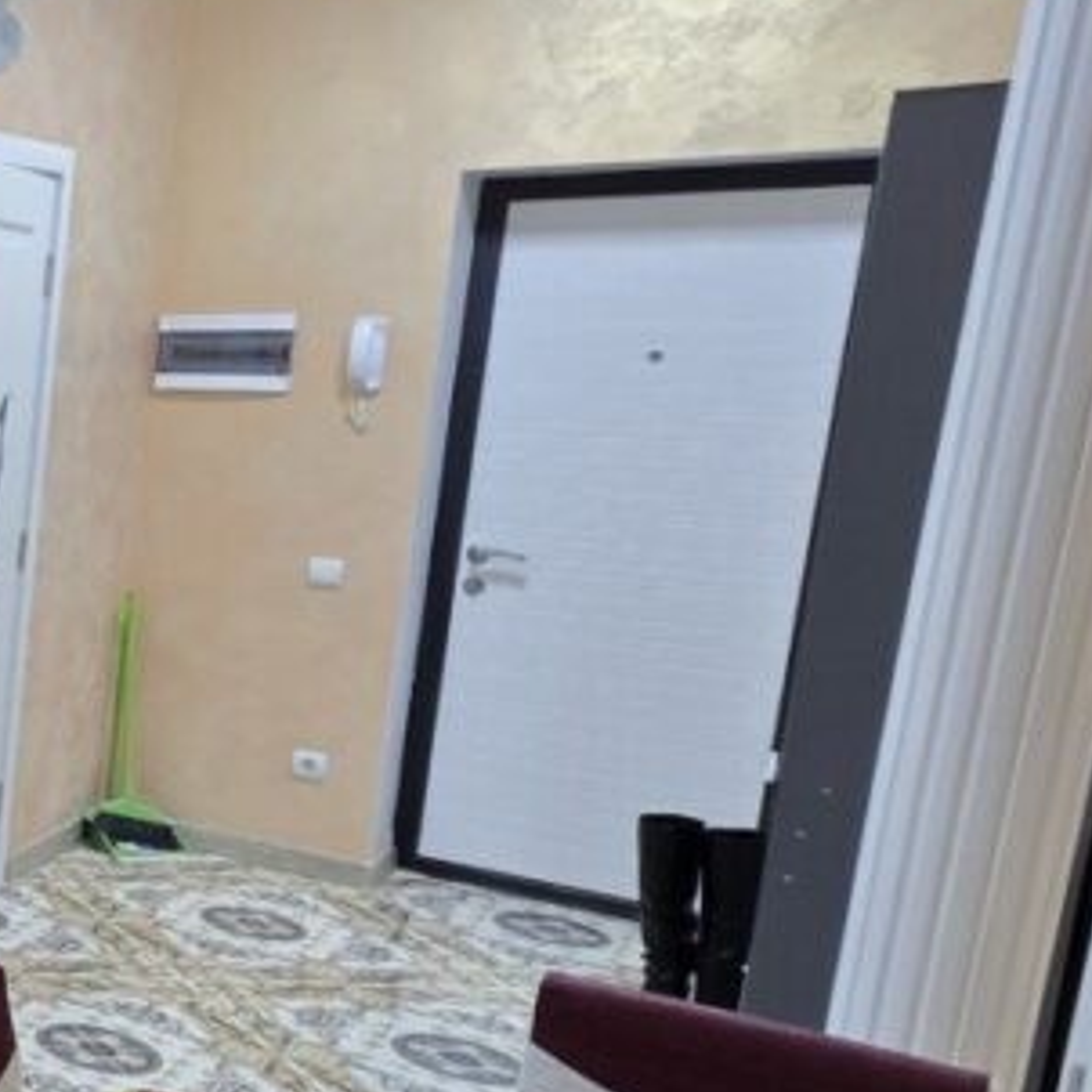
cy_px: 586
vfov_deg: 42.8
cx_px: -748
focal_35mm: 39
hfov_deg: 24.6
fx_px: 1392
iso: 100
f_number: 2.2
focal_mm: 2.2
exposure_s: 1/50
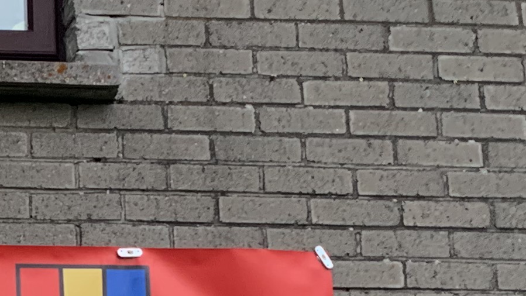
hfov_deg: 15.8
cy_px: 367
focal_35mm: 127
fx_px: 1772
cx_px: -211
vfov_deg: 9.4
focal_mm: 4.25
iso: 200
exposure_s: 1/60
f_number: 1.8
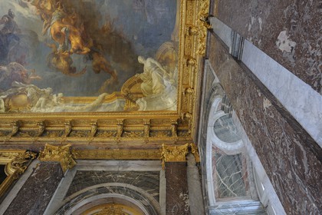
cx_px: 161
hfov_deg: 73.7
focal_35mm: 24
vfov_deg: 53.1
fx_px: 215
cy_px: 108
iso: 200
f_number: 11
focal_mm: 24
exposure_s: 3
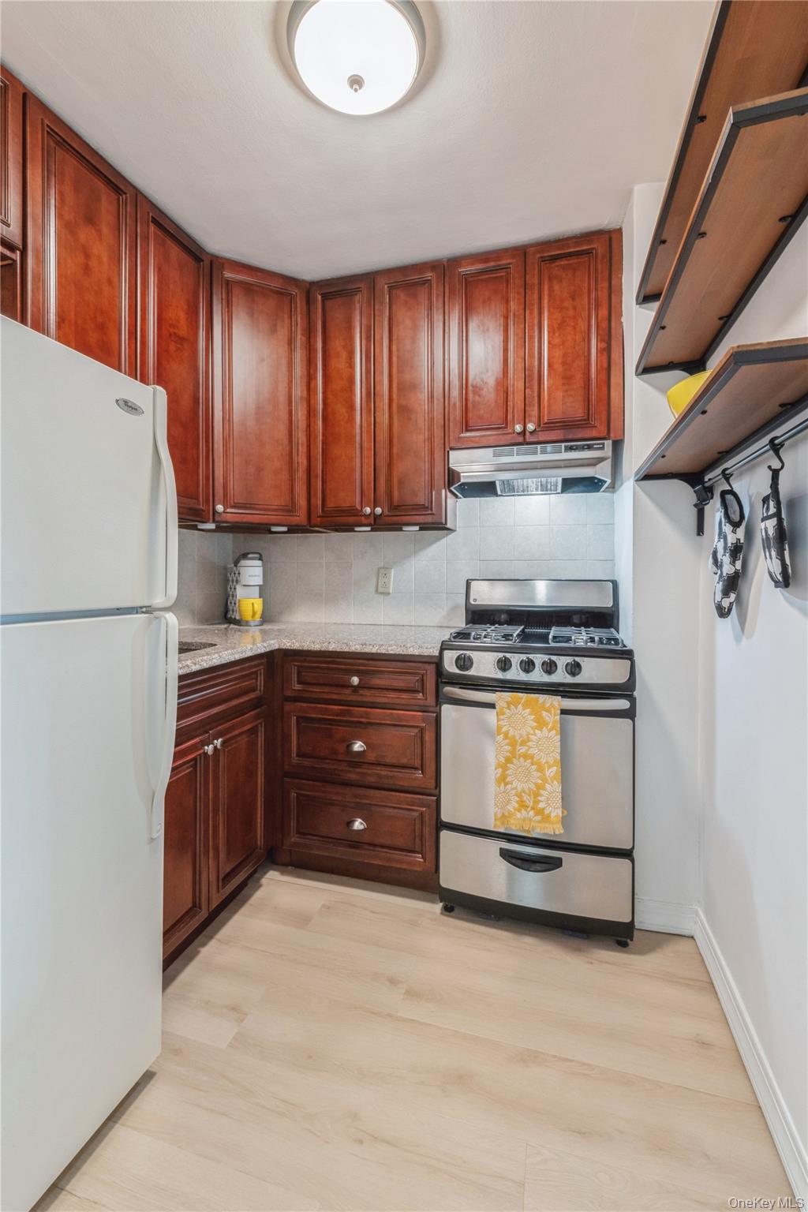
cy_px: 606
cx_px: 404
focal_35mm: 15
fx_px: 505
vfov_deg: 100.4
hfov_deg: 77.3
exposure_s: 1/5
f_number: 14
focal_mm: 15
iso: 640
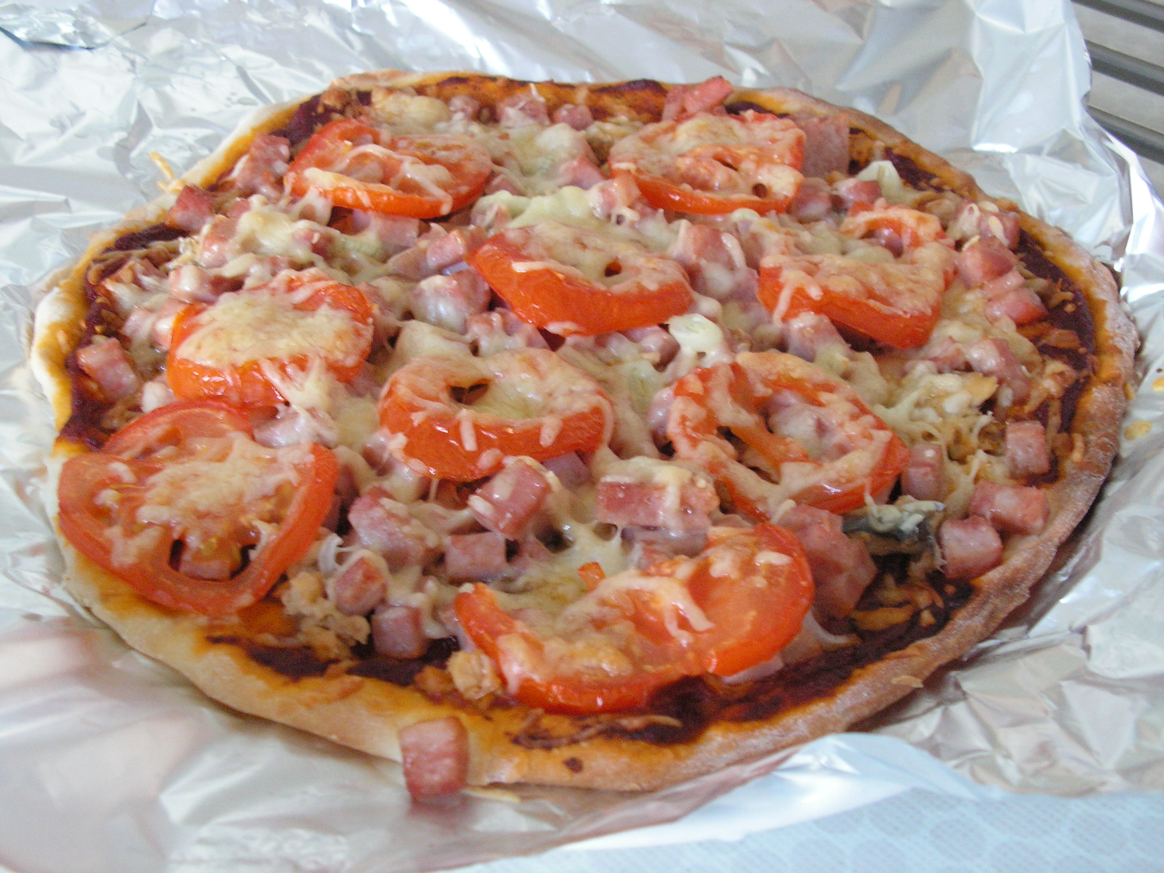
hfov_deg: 37.5
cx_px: 582
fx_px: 1715
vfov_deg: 28.6
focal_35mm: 51
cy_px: 436
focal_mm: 8.6
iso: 160
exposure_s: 1/15
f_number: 3.2
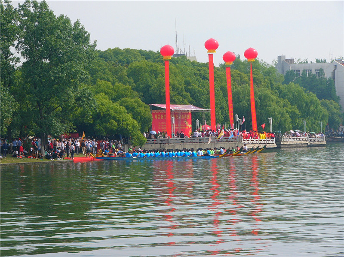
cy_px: 128
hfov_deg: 14.6
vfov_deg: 11.0
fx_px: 1341
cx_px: 172
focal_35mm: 135
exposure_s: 1/500
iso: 50
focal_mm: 22.5
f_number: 4
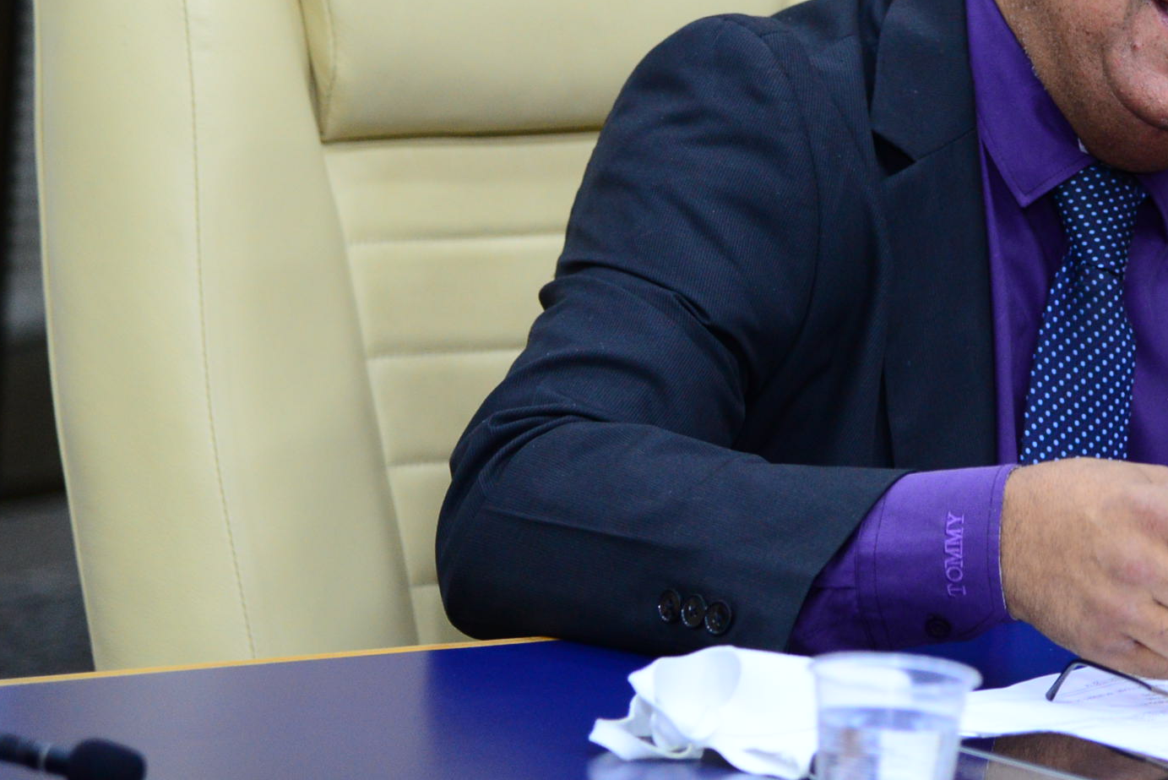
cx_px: 1192
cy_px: 134
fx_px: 8470
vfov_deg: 5.3
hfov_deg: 7.8
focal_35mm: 261
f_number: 4
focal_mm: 120
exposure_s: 1/60
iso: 1600
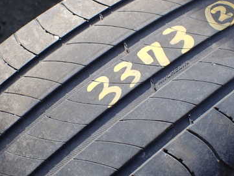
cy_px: 78
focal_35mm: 50
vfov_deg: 29.1
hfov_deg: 38.0
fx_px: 338
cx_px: 142
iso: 100
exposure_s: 1/250
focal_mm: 5.4
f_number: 3.2
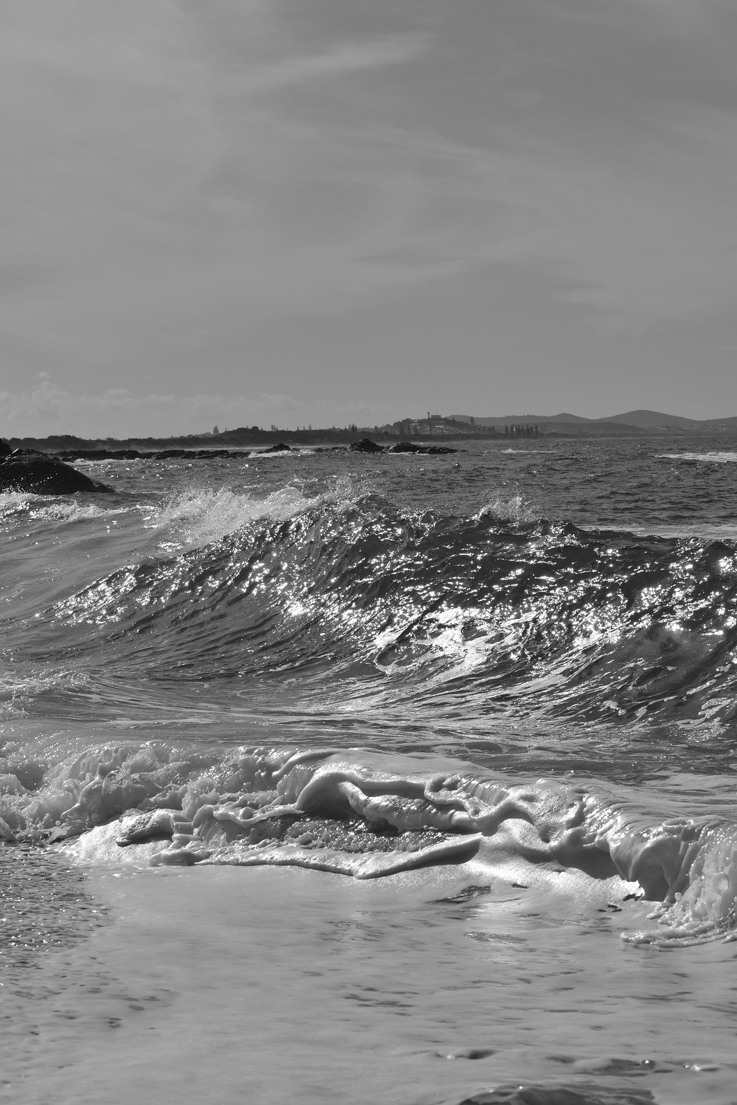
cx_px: 367
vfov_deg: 19.3
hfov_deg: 12.9
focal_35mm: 106
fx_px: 3254
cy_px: 556
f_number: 10
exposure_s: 1/800
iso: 100
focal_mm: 70
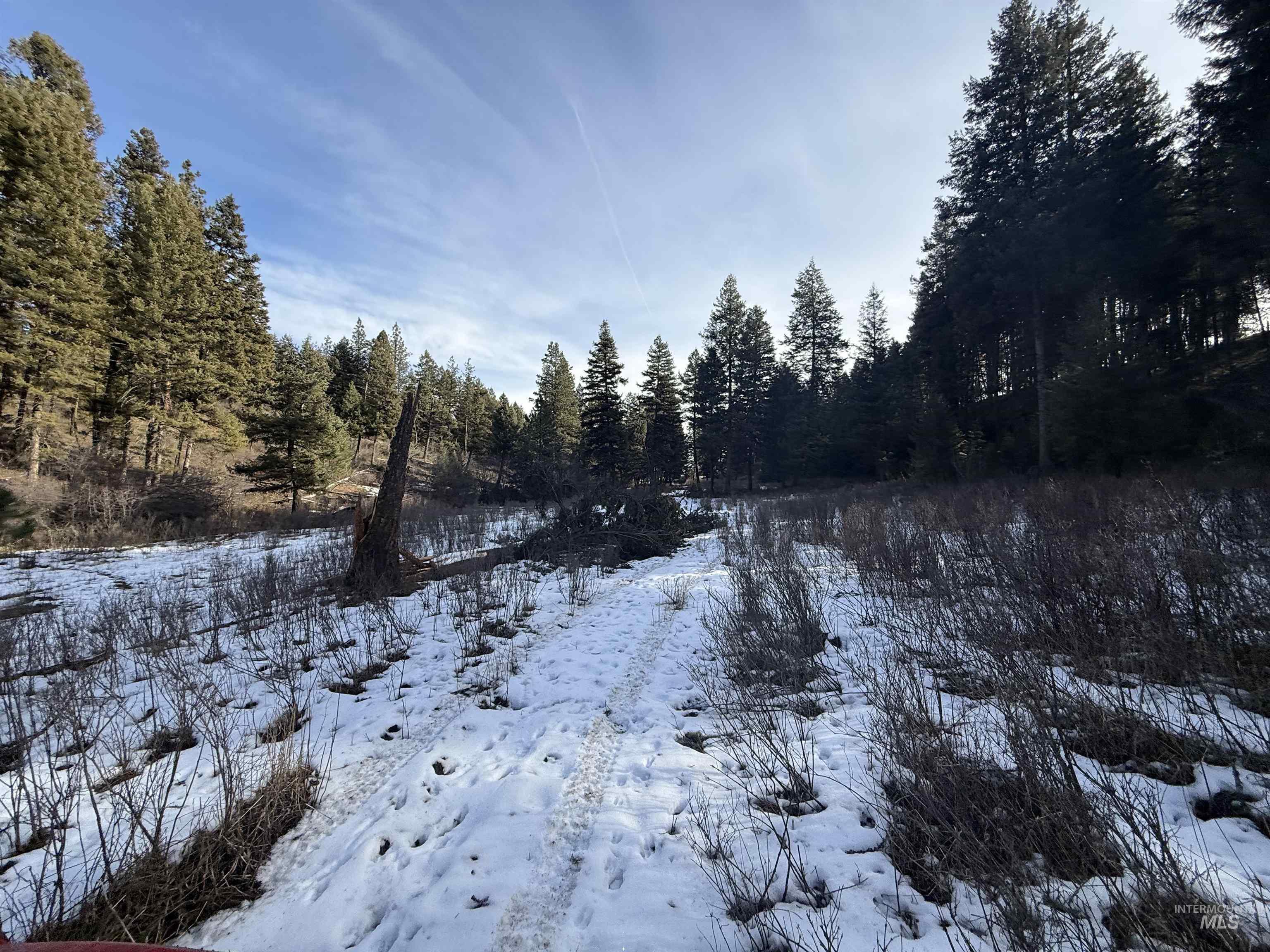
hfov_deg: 102.1
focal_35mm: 14
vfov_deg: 85.7
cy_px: 476
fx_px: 514
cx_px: 635
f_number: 2.2
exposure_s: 1/1087
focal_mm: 2.22
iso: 50
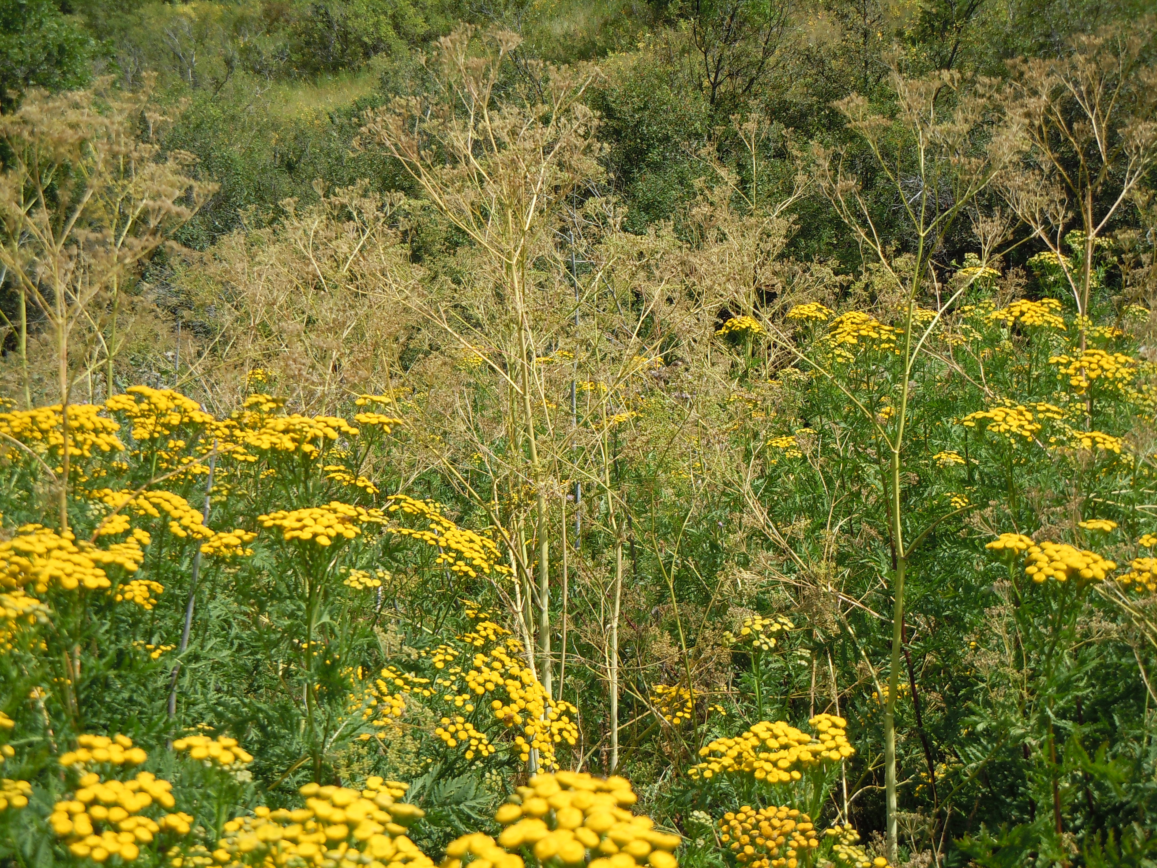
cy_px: 434
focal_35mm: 68
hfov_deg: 28.6
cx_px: 578
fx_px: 2273
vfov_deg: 21.6
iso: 100
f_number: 4.1
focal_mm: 12.2
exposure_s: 1/500
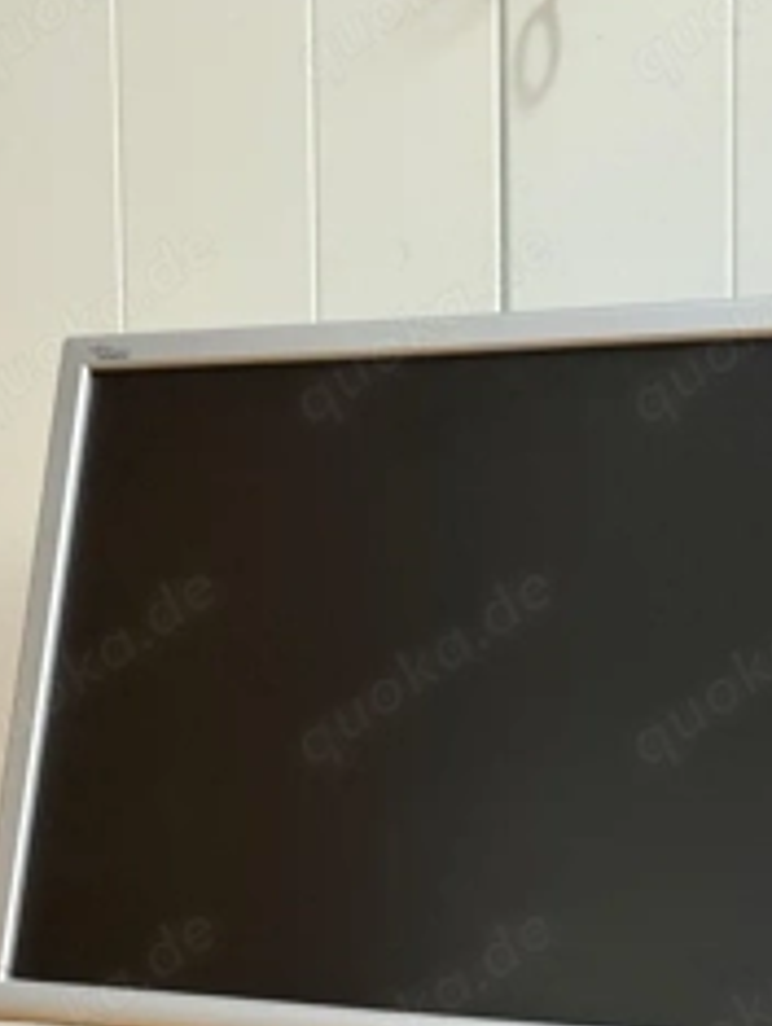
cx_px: 518
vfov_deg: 23.7
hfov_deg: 18.0
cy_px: 715
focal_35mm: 82
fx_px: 2434
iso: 500
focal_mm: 6.76
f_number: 1.78
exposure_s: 1/31
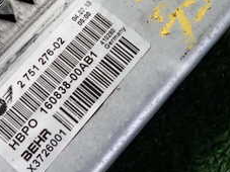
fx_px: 438
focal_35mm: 66
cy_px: 32
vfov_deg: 21.9
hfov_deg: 29.3
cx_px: 139
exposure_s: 1/30
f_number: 2
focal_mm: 4.5
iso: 400
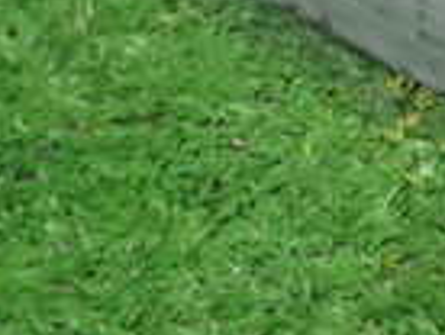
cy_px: -219
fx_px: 2292
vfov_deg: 8.1
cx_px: 784
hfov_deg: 10.5
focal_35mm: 178
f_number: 2.8
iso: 640
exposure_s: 1/40
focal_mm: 7.31
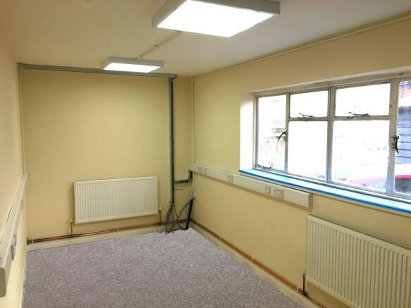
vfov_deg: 48.2
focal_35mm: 29
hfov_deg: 61.7
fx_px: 344
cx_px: 206
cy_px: 154
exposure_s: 1/100
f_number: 2.2
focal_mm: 4.15
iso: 25
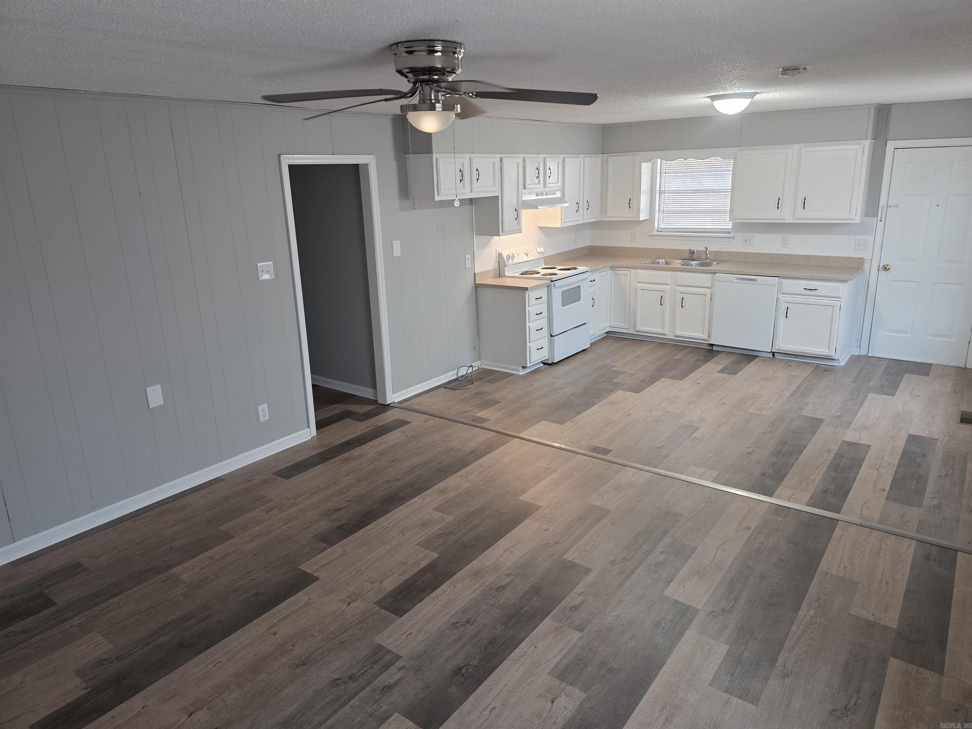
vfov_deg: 58.9
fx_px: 646
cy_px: 364
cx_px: 486
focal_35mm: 23
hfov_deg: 73.9
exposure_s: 1/120
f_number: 1.7
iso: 250
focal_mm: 6.3
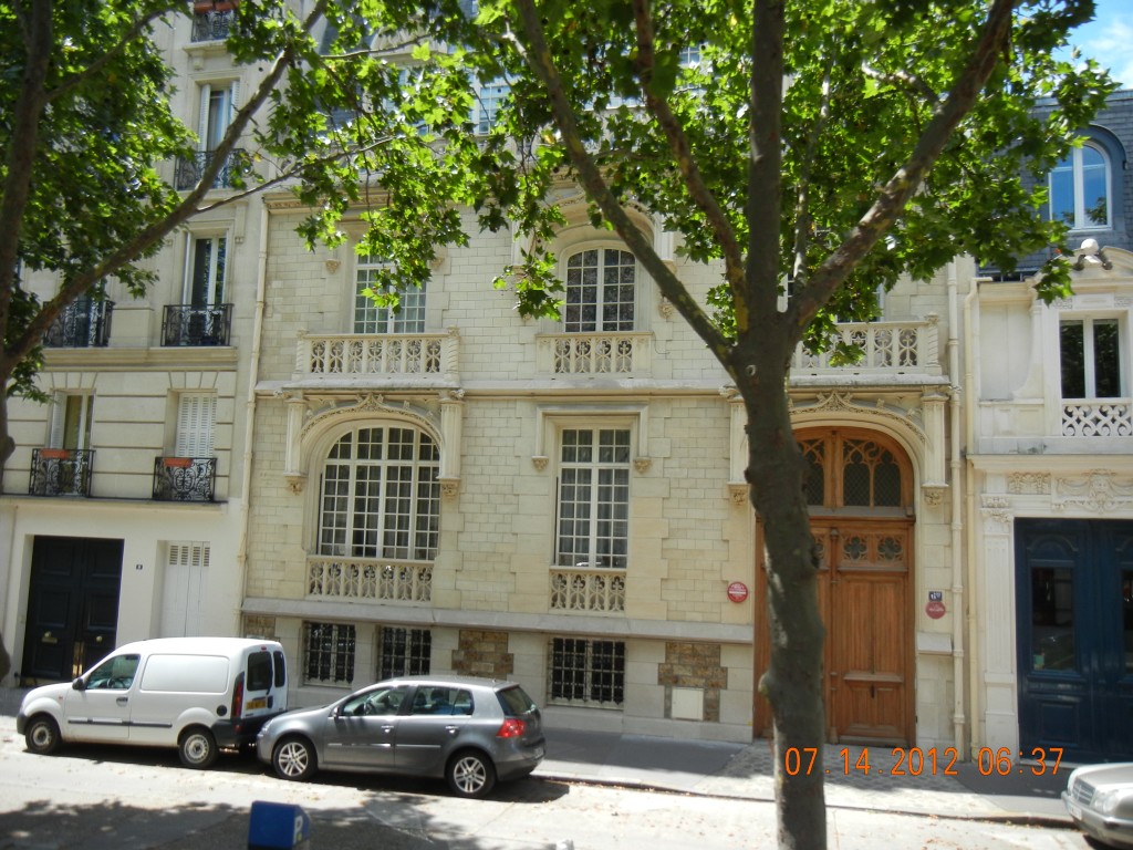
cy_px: 425
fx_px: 982
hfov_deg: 60.0
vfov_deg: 46.8
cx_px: 566
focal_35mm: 30
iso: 160
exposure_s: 1/532
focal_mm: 5.4
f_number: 3.5
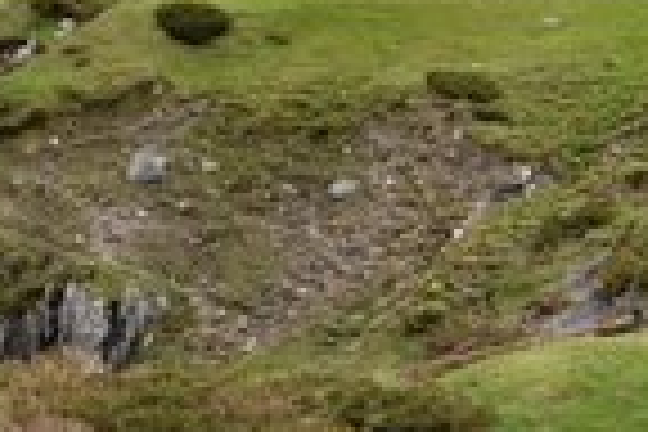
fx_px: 3146
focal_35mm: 175
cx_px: 1696
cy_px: -63
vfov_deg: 7.8
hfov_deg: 9.9
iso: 400
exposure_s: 1/1250
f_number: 5
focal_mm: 21
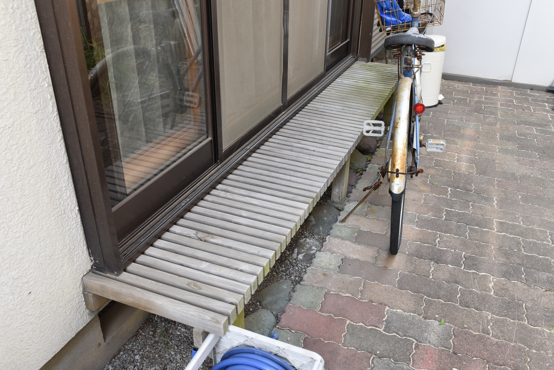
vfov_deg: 42.3
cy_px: 185
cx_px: 277
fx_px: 477
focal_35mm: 31
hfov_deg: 60.3
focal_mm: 31
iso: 400
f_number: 5.6
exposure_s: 1/125
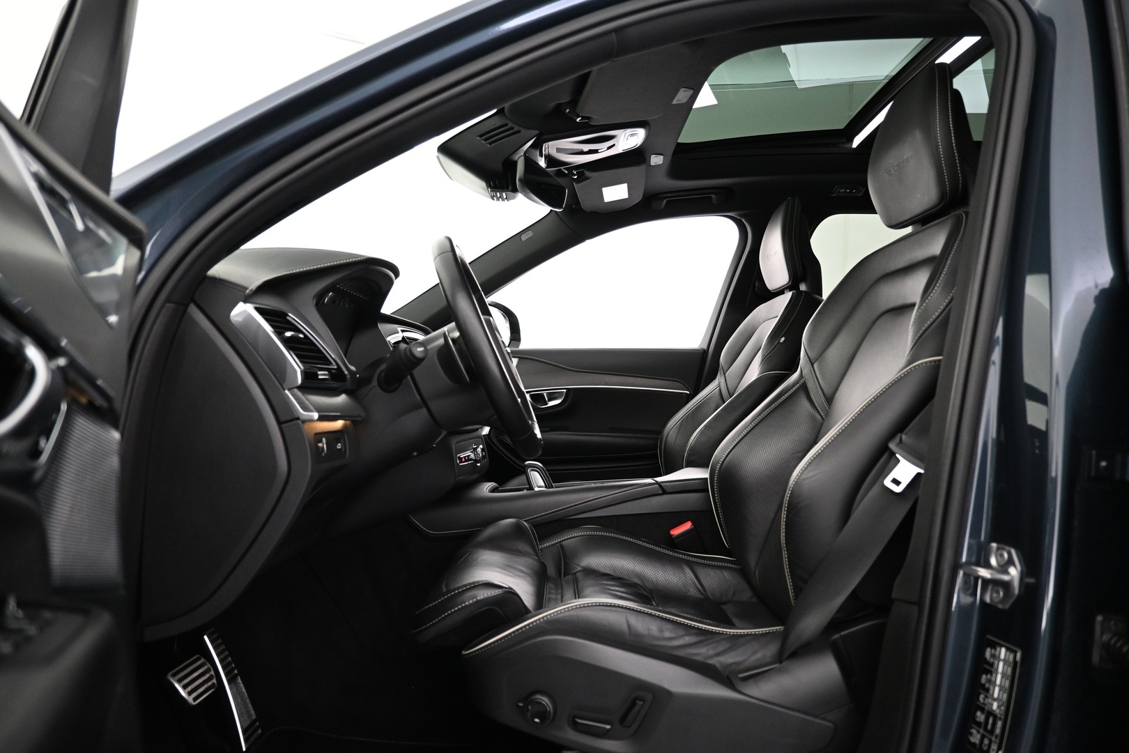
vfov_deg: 53.1
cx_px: 564
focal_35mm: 24
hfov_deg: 73.7
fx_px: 753
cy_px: 376
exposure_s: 1/25
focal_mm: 16
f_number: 3.5
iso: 1600
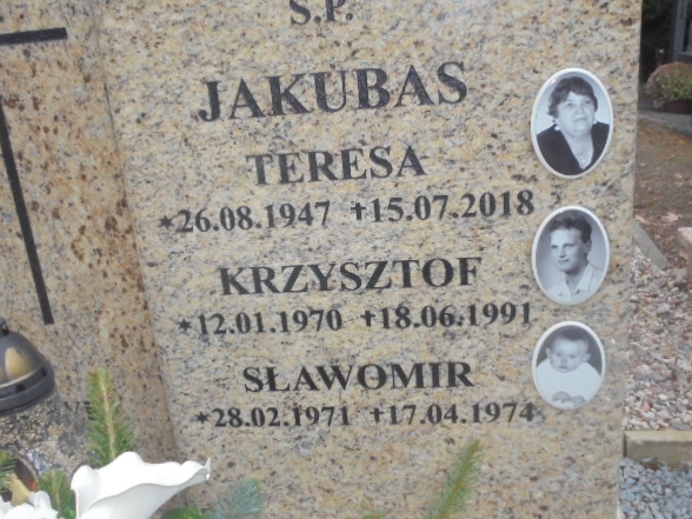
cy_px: 255
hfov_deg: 50.1
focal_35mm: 37
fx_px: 740
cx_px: 357
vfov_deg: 38.7
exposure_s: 1/30
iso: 400
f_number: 4
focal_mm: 6.1
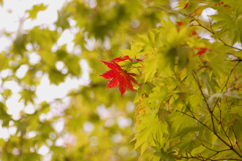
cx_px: 121
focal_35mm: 135
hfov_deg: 15.2
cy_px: 80
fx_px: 907
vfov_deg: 10.2
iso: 100
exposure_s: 1/125
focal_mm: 90
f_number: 2.8
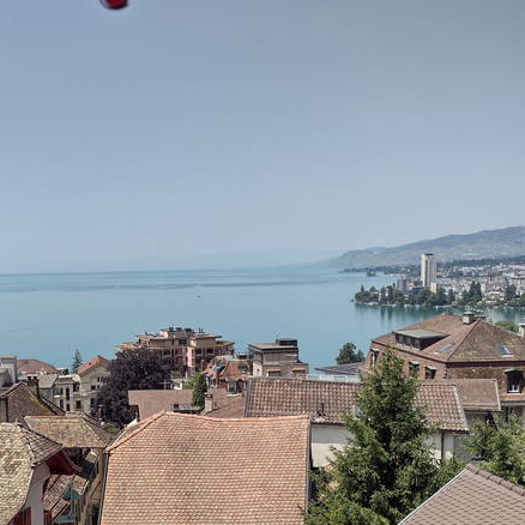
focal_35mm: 43
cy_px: 342
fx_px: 738
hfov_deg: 37.9
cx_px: 111
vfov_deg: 38.8
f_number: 1.7
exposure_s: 1/1968
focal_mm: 4.71
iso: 100
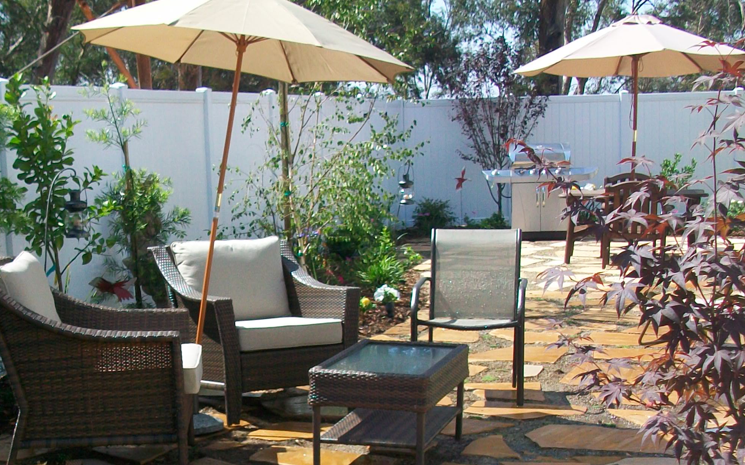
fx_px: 1279
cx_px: 167
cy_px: 373
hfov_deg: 31.8
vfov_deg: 20.4
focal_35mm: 63
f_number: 2.8
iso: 64
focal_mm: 5.7
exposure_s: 1/500
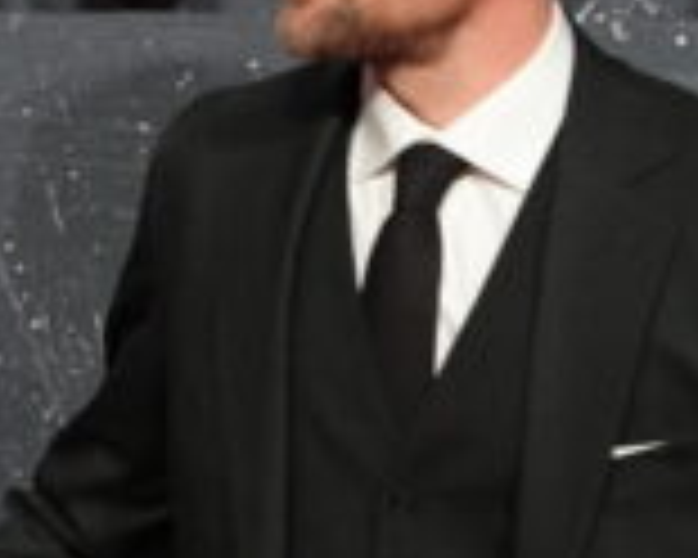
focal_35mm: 257
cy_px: 124
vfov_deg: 6.0
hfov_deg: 7.3
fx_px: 5309
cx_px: -633
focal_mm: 43
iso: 3200
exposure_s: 1/160
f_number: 4
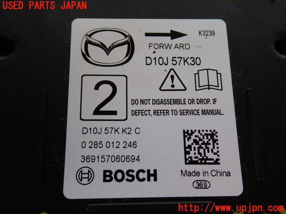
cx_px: 143
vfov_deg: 39.7
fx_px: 297
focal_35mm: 36
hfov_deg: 51.4
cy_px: 107
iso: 200
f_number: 2.5
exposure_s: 1/80
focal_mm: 6.37
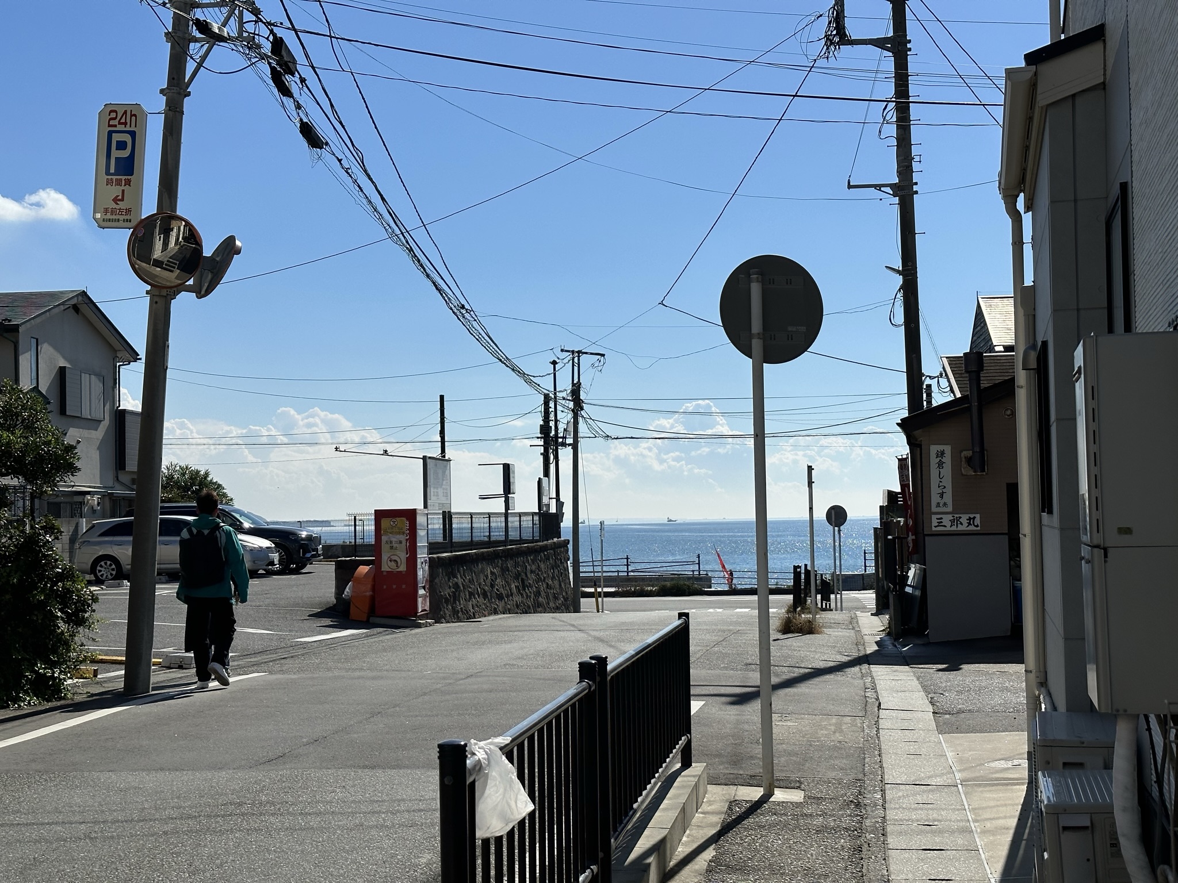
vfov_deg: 30.3
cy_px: 442
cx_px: 589
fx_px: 1633
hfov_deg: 39.7
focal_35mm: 48
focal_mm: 6.86
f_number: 1.78
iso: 64
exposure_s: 1/12048
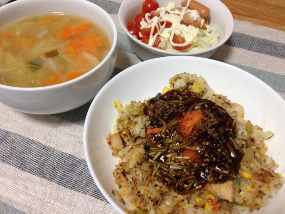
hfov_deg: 52.6
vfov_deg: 40.7
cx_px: 145
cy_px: 112
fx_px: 288
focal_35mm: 35
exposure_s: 1/20
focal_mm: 4.12
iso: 100
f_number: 2.4
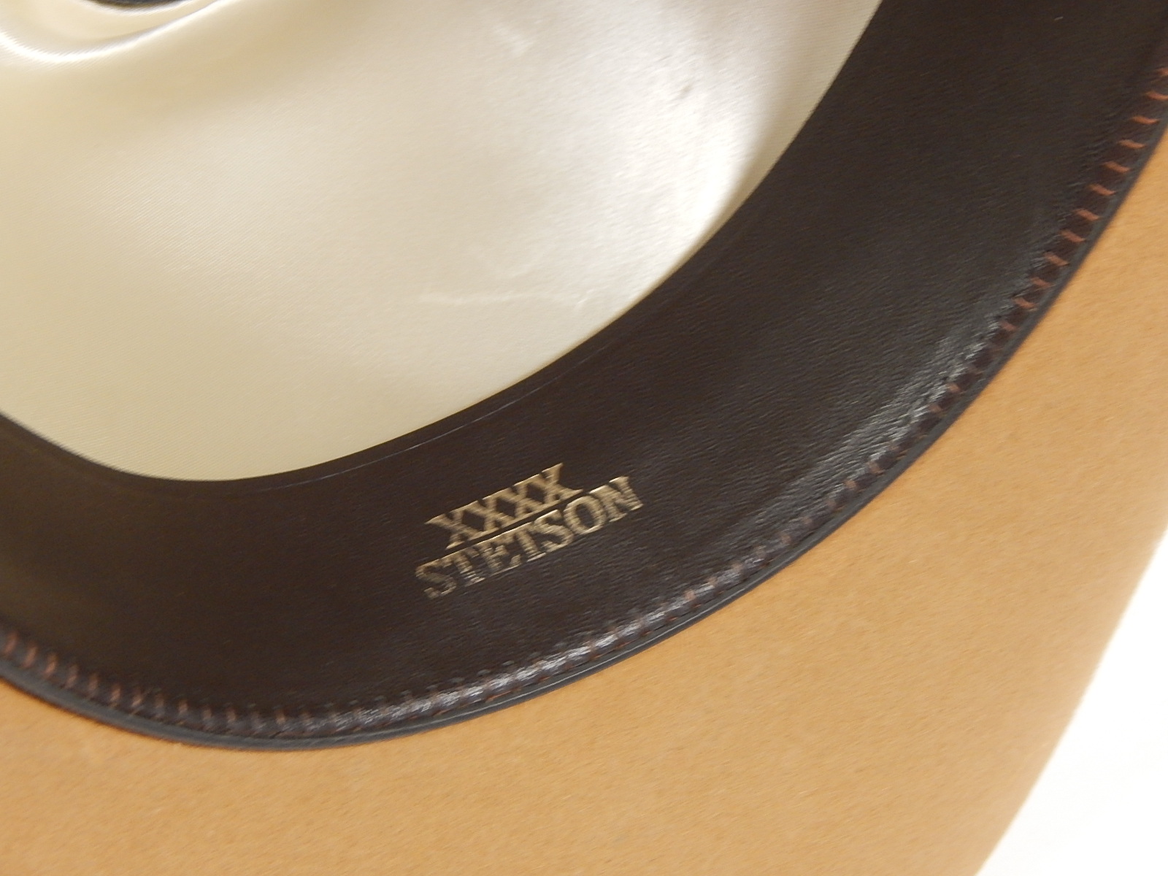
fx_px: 3138
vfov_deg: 15.9
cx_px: 584
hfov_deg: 21.1
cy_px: 438
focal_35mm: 93
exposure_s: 1/30
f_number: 4.4
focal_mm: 16.6
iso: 320
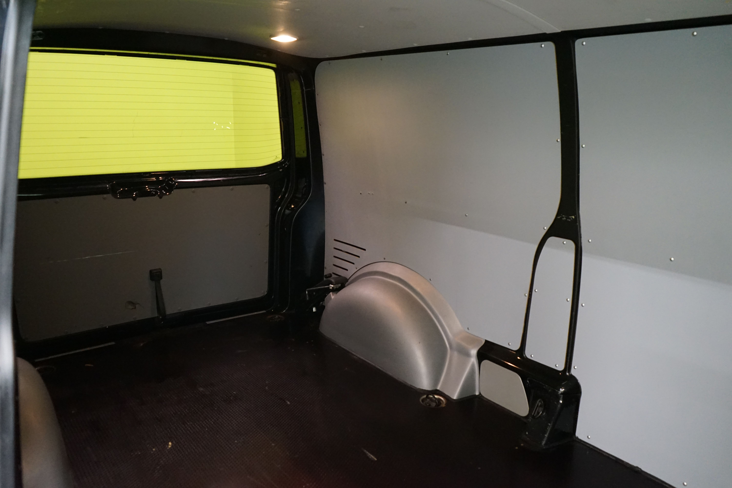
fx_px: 569
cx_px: 366
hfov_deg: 65.5
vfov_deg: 46.4
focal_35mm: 28
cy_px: 244
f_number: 3.5
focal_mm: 28
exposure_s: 1/30
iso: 5000
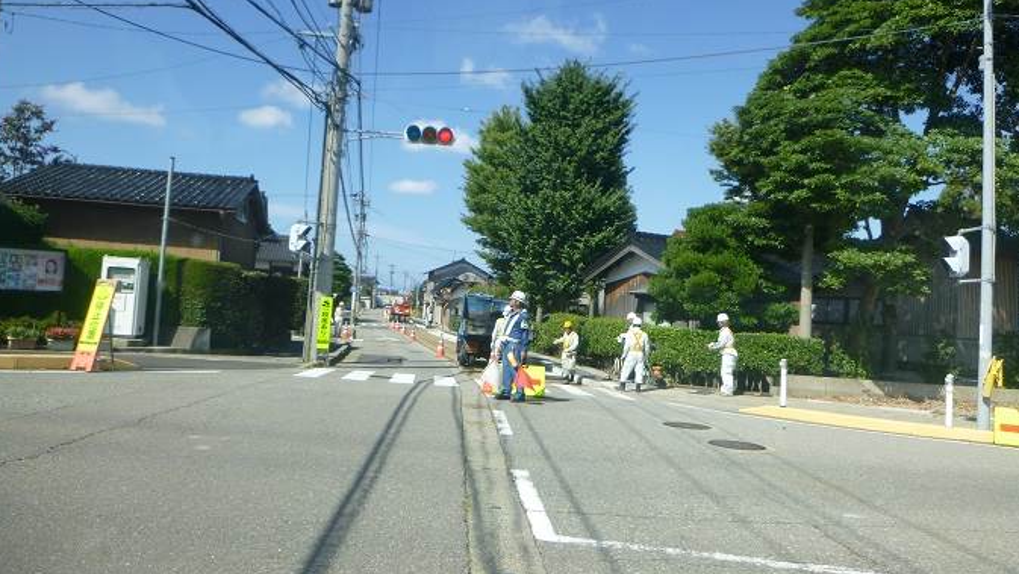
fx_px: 757
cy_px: 267
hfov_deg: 67.9
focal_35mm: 28
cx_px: 512
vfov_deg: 41.5
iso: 100
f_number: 3.9
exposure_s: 1/400
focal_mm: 4.5
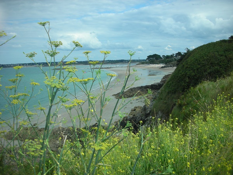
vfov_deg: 40.7
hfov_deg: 52.6
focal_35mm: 35
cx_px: 116
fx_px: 236
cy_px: 88
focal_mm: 5.8
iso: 50
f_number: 8.5
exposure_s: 1/91.4
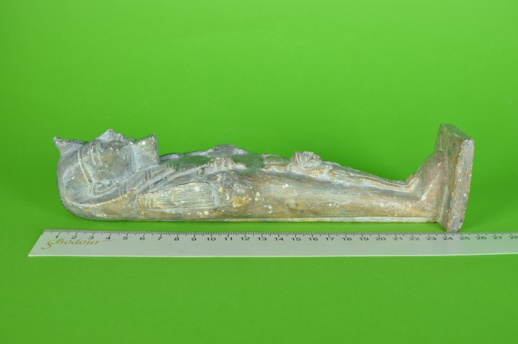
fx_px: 690
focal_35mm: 48
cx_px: 259
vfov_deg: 28.0
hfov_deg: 41.2
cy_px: 172
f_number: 6.3
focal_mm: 32
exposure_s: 1/160
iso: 100
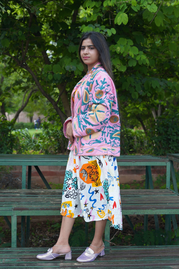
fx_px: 373
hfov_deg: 27.0
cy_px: 134
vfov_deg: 39.6
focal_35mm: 50
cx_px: 90
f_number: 4
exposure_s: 1/125
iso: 100
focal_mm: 50
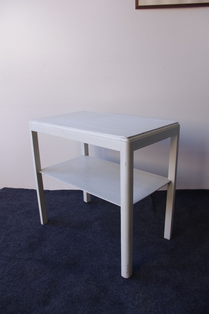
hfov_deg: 43.6
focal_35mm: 30
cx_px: 104
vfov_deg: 61.9
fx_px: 261
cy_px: 157
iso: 800
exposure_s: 1/100
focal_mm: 20
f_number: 8
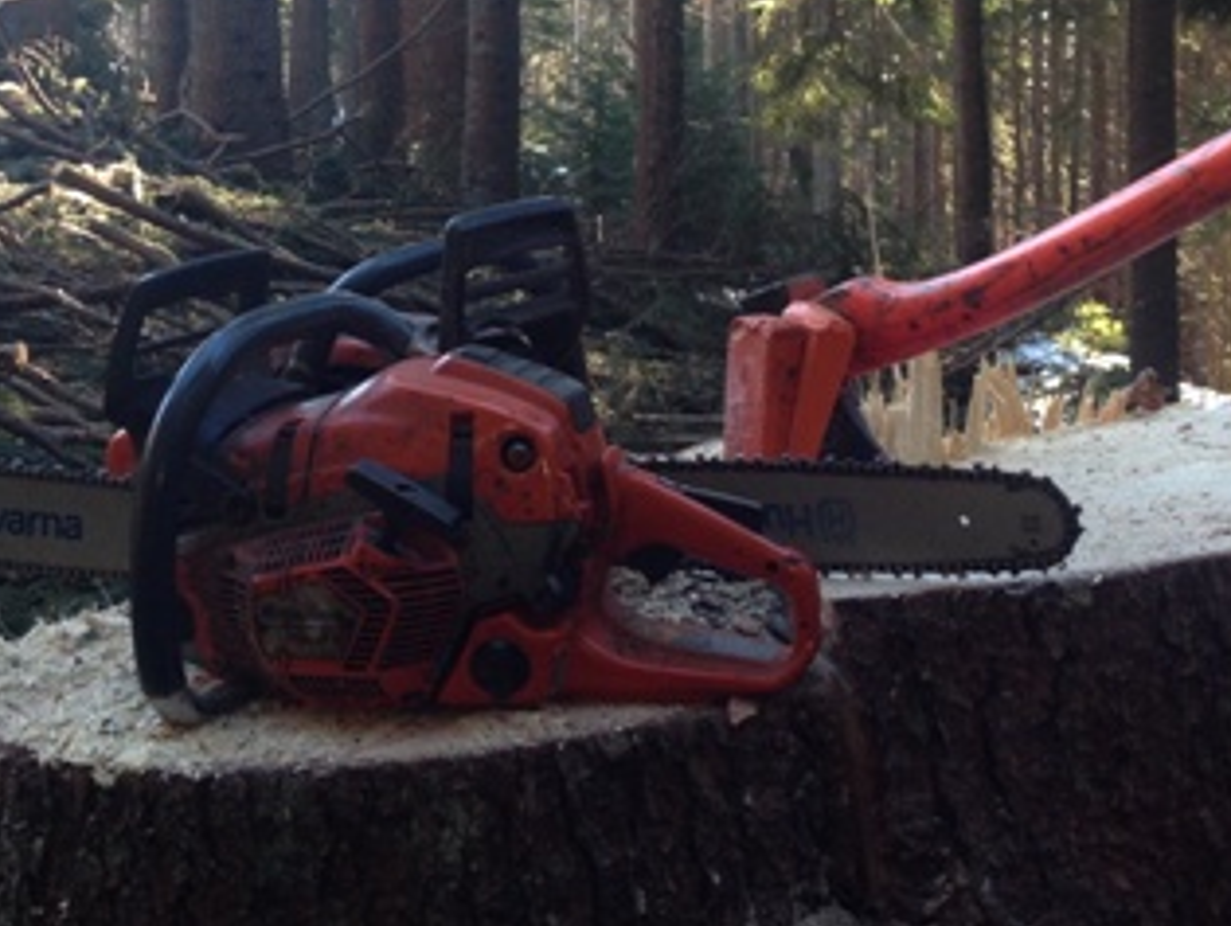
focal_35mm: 71
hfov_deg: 27.4
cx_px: 610
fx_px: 2528
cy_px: 66
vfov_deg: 20.3
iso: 64
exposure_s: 1/60
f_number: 2.4
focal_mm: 4.28
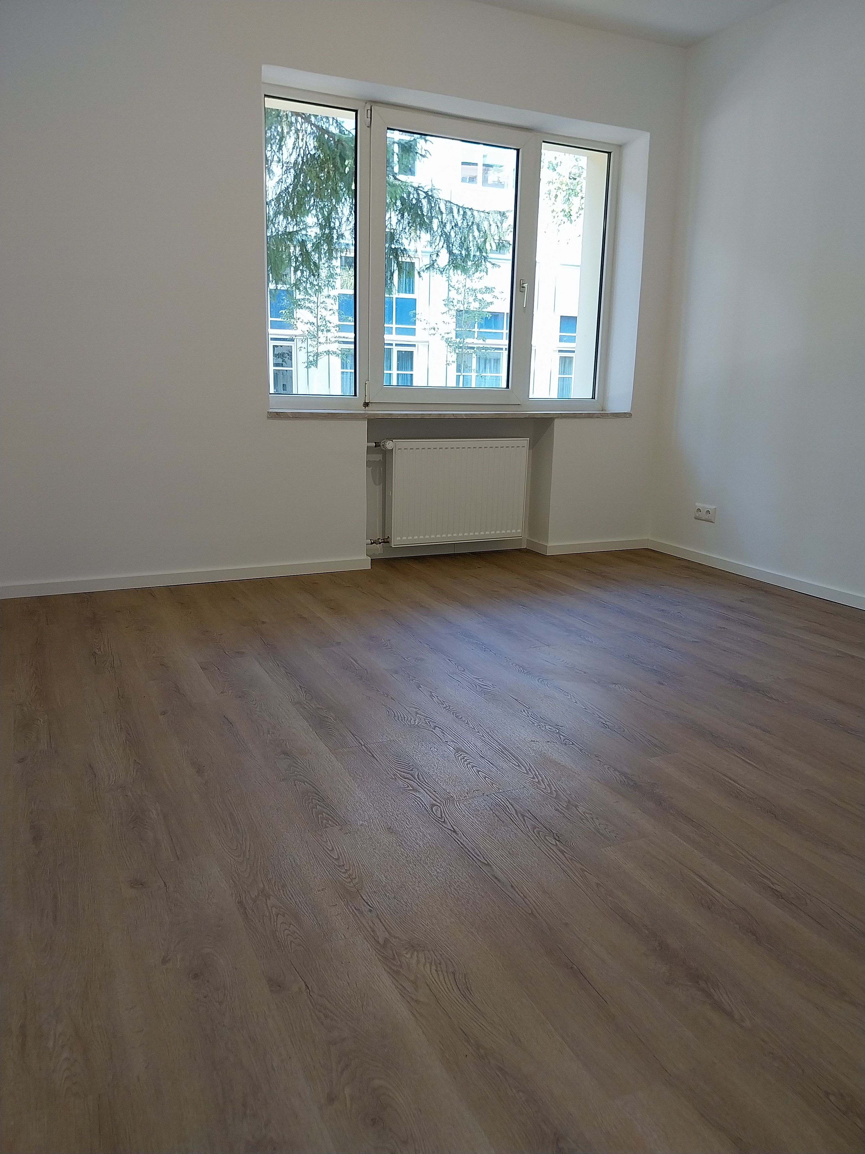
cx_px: 432
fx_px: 866
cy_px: 577
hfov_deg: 53.1
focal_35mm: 26
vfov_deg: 67.3
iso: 100
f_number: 1.8
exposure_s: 1/60
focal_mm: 4
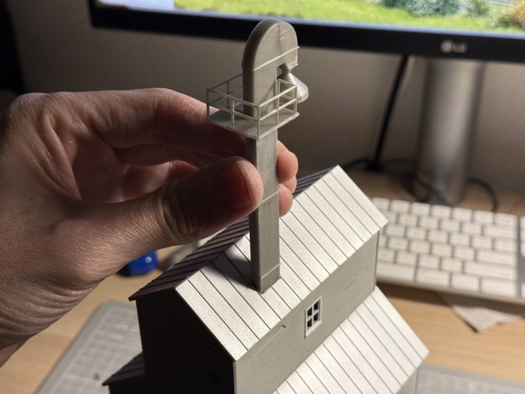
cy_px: 197
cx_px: 262
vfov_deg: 30.3
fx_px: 728
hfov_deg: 39.7
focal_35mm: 48
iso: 100
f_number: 1.78
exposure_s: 1/50
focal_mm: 6.76
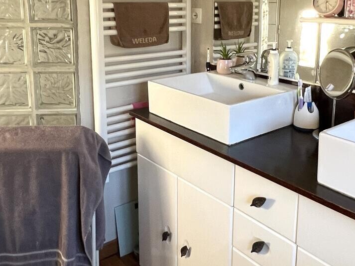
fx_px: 359
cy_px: 69
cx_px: 199
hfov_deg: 52.5
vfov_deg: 39.7
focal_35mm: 35
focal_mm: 1.57
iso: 250
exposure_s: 1/60
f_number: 1.8
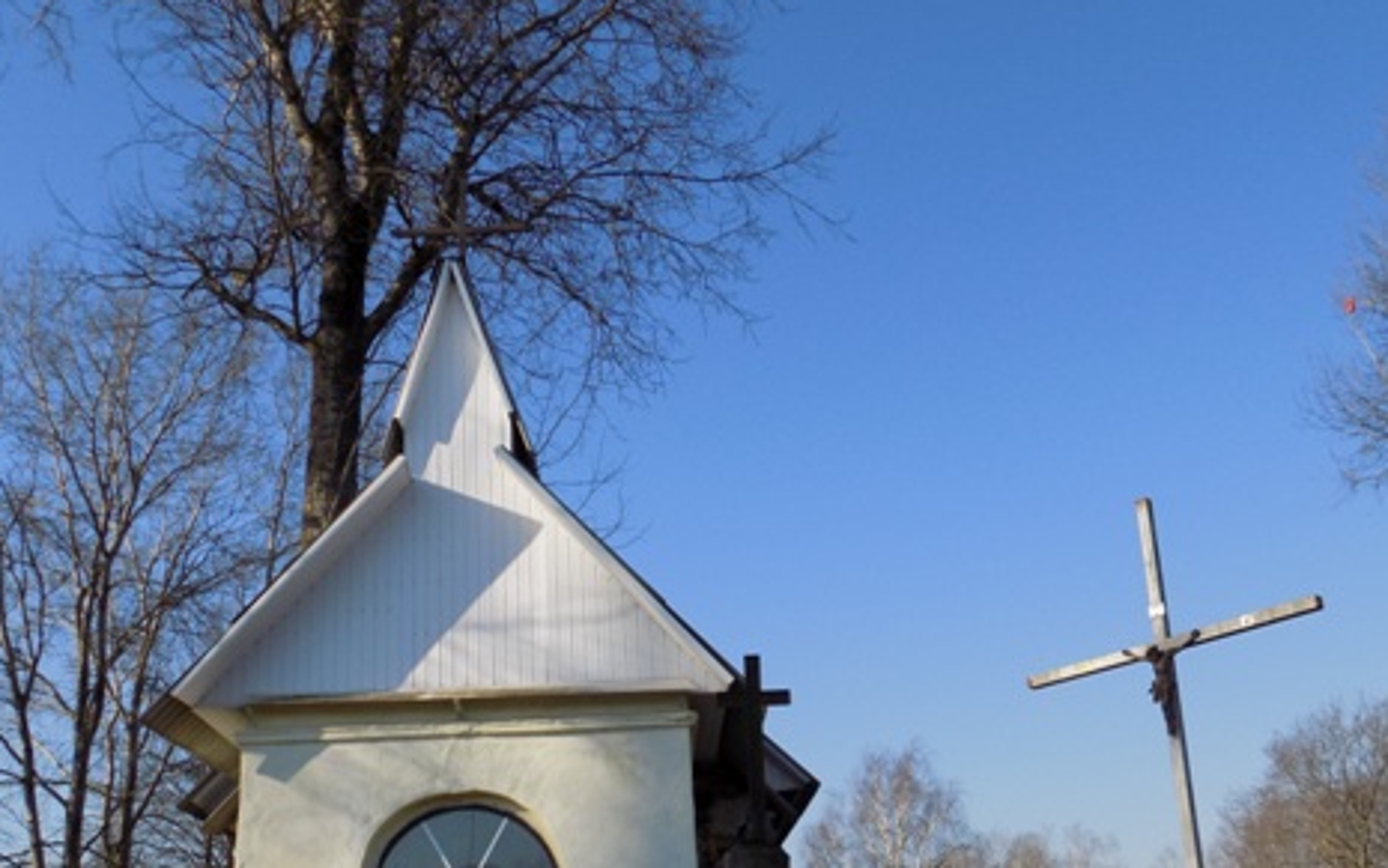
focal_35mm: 35
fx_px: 1324
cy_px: 632
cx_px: 675
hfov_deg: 55.3
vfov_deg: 35.6
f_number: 3.1
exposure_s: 1/800
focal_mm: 4.3
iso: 80
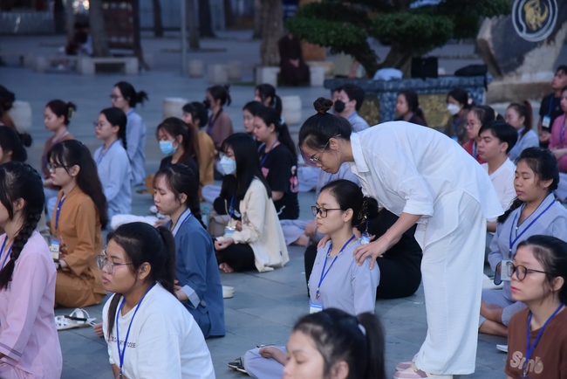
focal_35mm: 110
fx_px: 1733
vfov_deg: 12.5
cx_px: 284
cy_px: 190
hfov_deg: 18.6
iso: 2000
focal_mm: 110
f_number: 5
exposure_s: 1/125
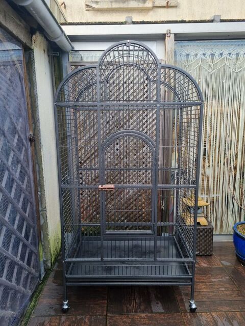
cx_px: 122
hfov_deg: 53.1
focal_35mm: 26
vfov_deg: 67.3
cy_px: 163
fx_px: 245
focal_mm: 5.4
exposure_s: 1/443
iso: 50
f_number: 1.8
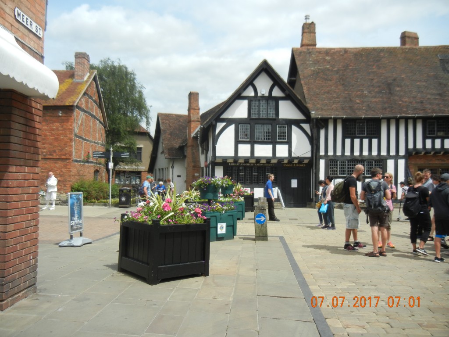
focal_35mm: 30
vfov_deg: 46.8
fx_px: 389
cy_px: 168
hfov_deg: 60.0
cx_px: 224
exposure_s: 1/411
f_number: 7
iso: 160
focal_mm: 5.4
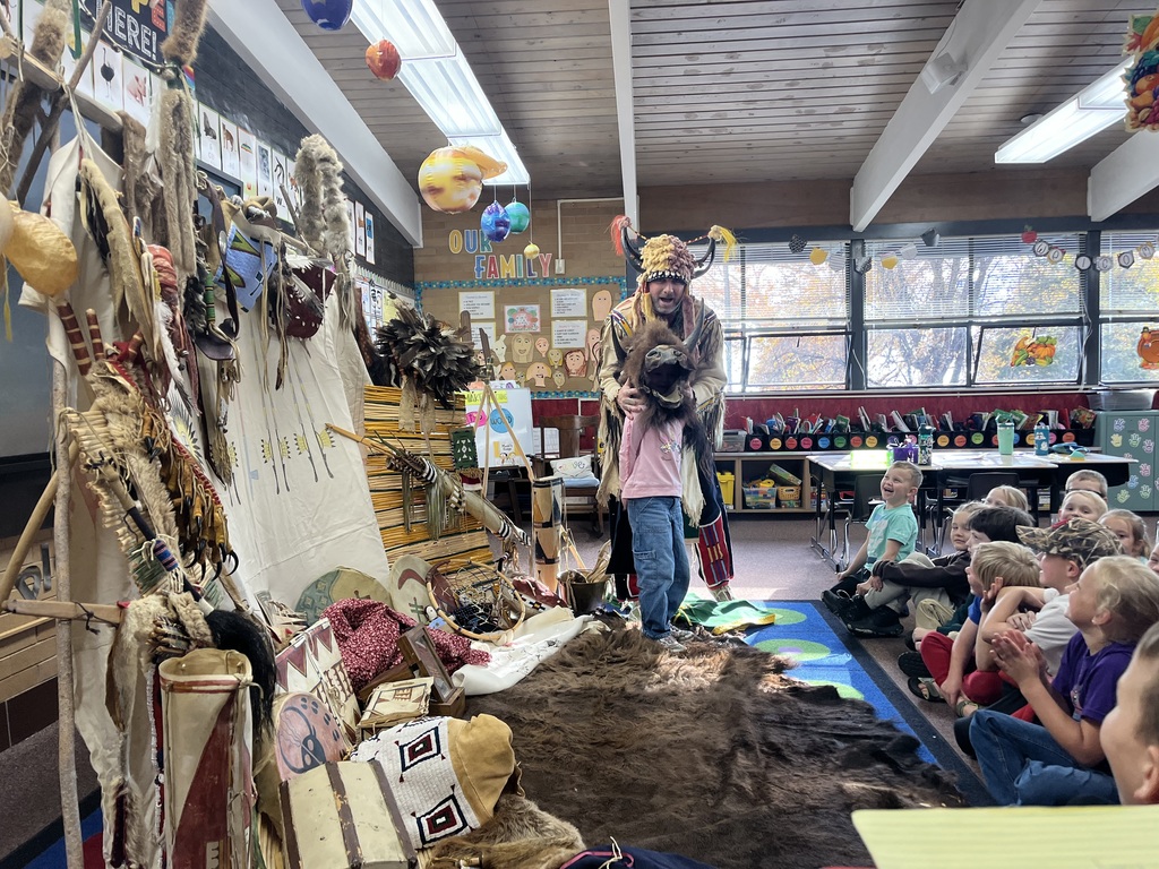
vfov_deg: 53.1
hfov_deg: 67.3
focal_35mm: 26
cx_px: 580
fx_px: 871
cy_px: 434
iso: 100
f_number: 1.6
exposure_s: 1/120
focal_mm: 5.1
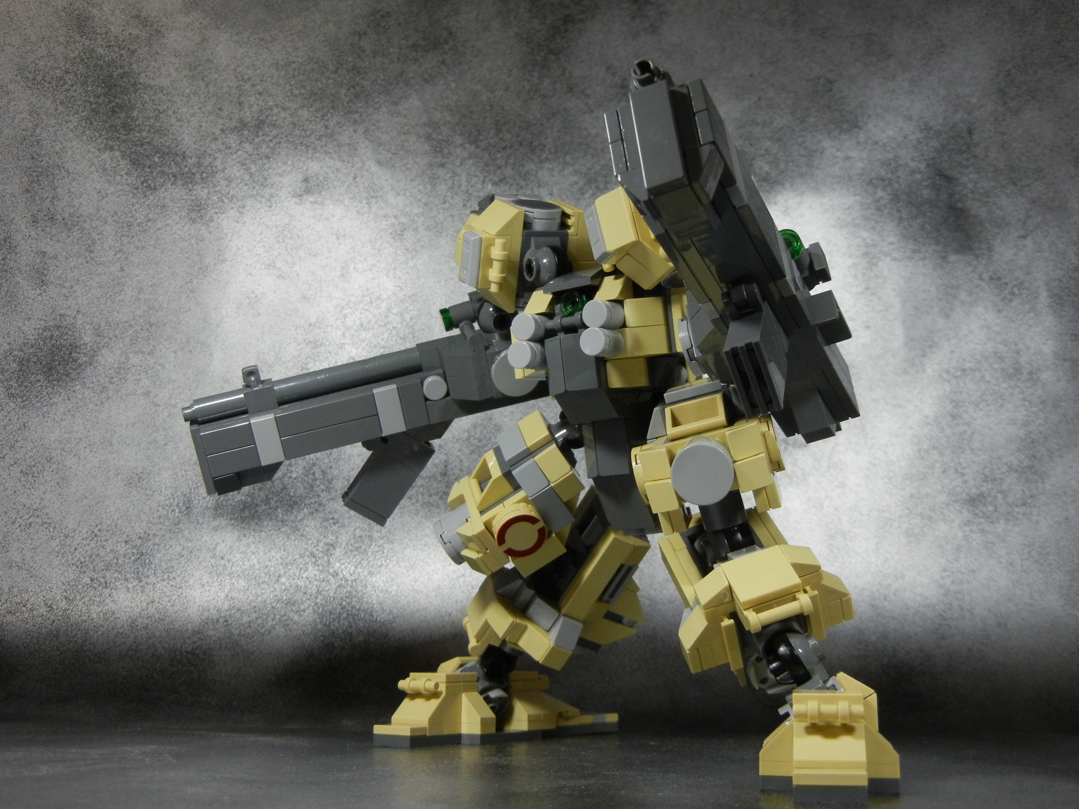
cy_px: 404
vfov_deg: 32.2
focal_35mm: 45
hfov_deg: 42.1
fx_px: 1403
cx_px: 540
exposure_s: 1/81.3
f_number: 3.8
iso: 400
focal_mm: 8.1
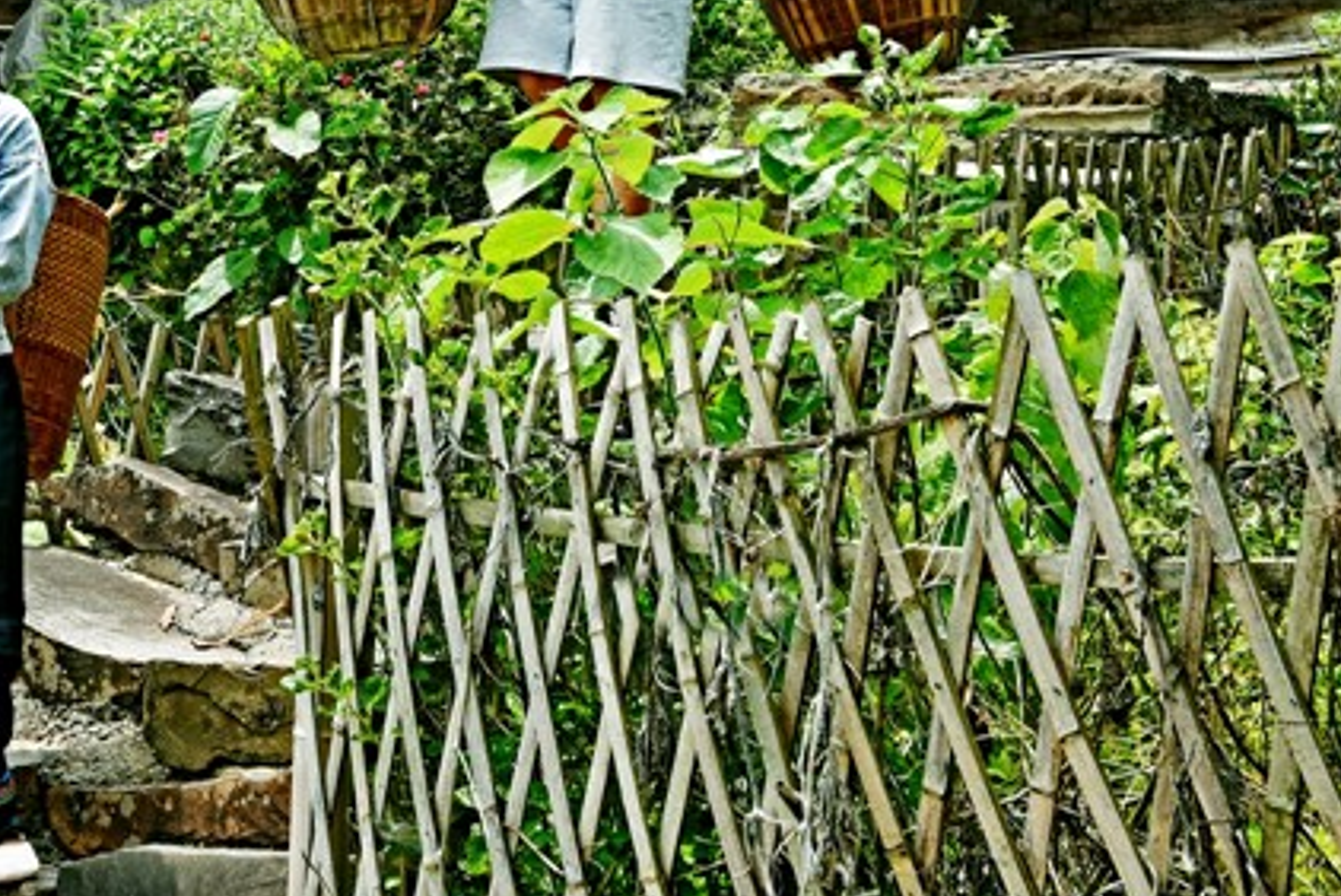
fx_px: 3355
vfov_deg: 14.9
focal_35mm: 90
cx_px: 442
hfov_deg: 22.5
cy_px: -49
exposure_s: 1/100
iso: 200
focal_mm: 38
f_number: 11
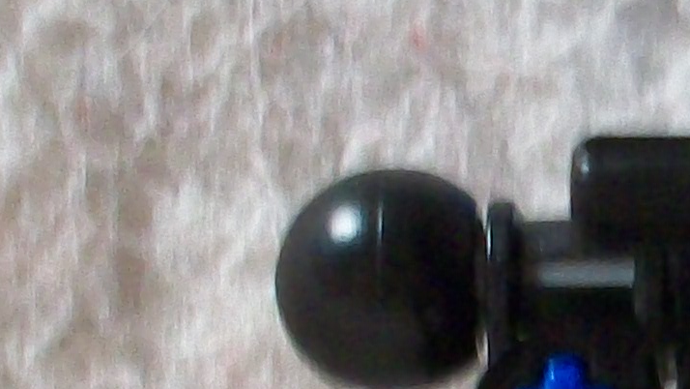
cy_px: 498
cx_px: 1026
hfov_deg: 11.5
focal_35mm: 180
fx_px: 3294
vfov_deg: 6.7
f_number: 2.8
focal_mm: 5.7
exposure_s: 1/10
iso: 160
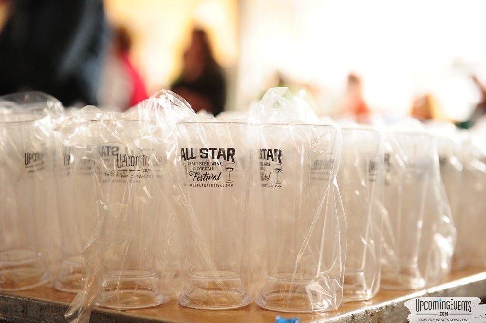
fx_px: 836
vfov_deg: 21.9
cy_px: 162
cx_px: 243
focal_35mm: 62
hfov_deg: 32.4
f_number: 3.5
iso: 2500
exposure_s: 1/200
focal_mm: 62
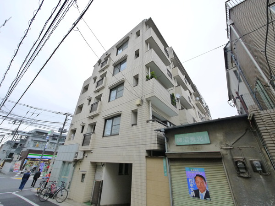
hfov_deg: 102.1
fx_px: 111
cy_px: 103
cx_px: 138
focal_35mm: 14
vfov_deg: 85.7
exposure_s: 1/160
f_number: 5.6
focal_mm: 7
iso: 640
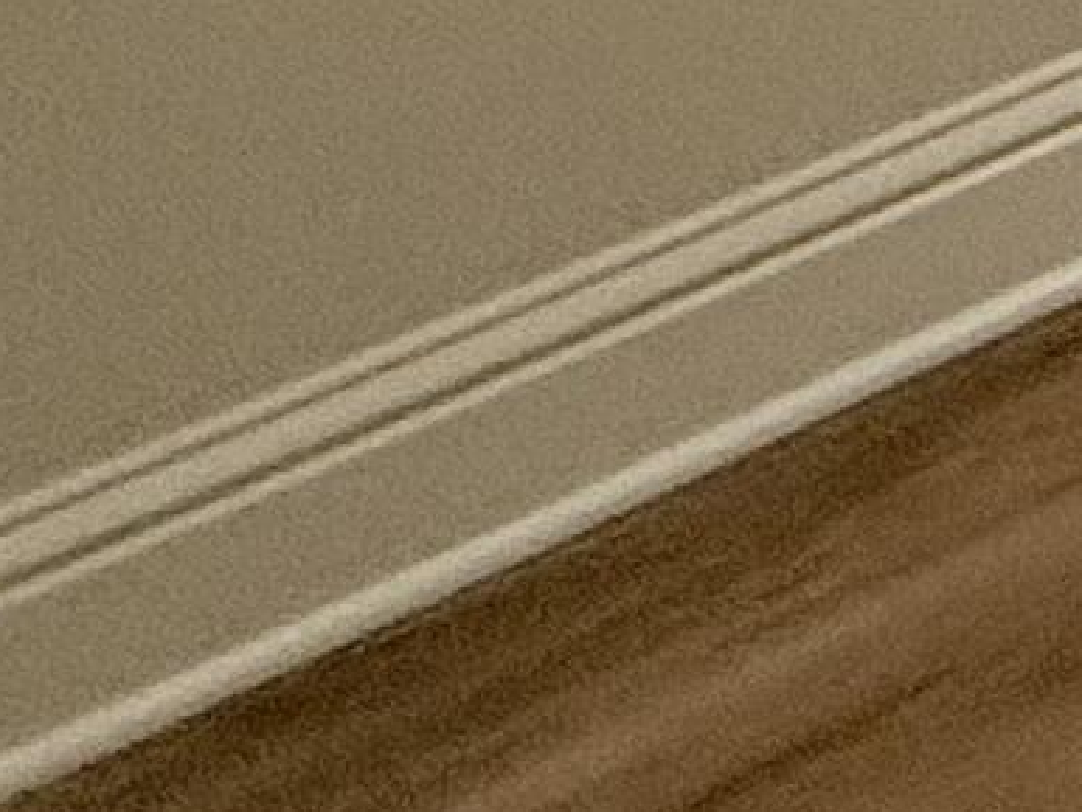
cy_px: -1832
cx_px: 3977
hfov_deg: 9.1
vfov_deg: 9.5
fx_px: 3408
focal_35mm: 109
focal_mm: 2.22
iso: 125
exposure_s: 1/120
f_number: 2.2
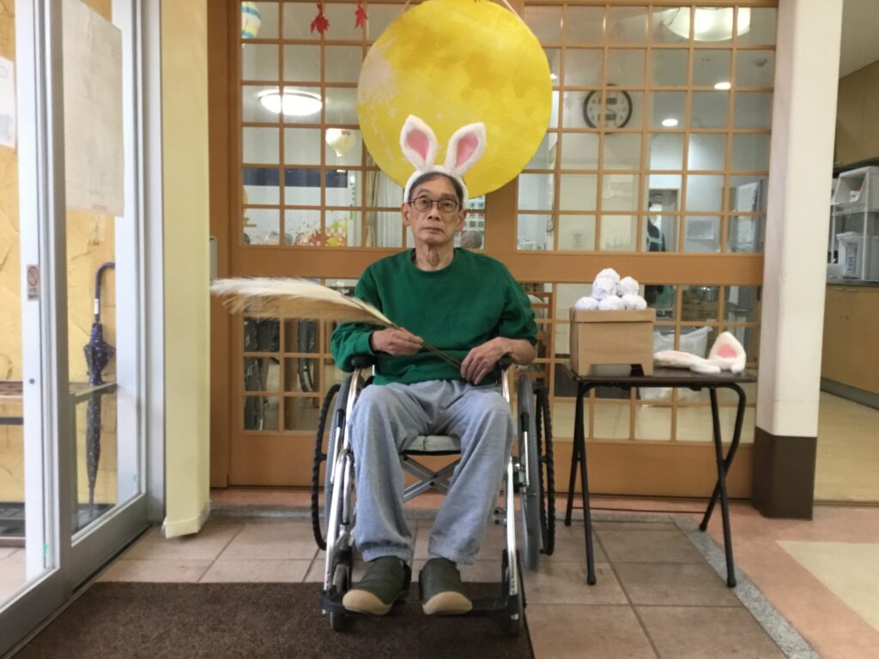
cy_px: 330
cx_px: 440
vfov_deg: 45.4
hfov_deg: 58.4
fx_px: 787
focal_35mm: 31
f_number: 2.4
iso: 160
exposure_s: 1/33
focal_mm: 3.3
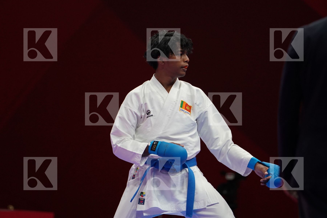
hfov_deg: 5.5
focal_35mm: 376
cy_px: 109
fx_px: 3415
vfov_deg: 3.7
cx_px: 164
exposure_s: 1/1000
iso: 2000
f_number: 4
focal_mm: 251
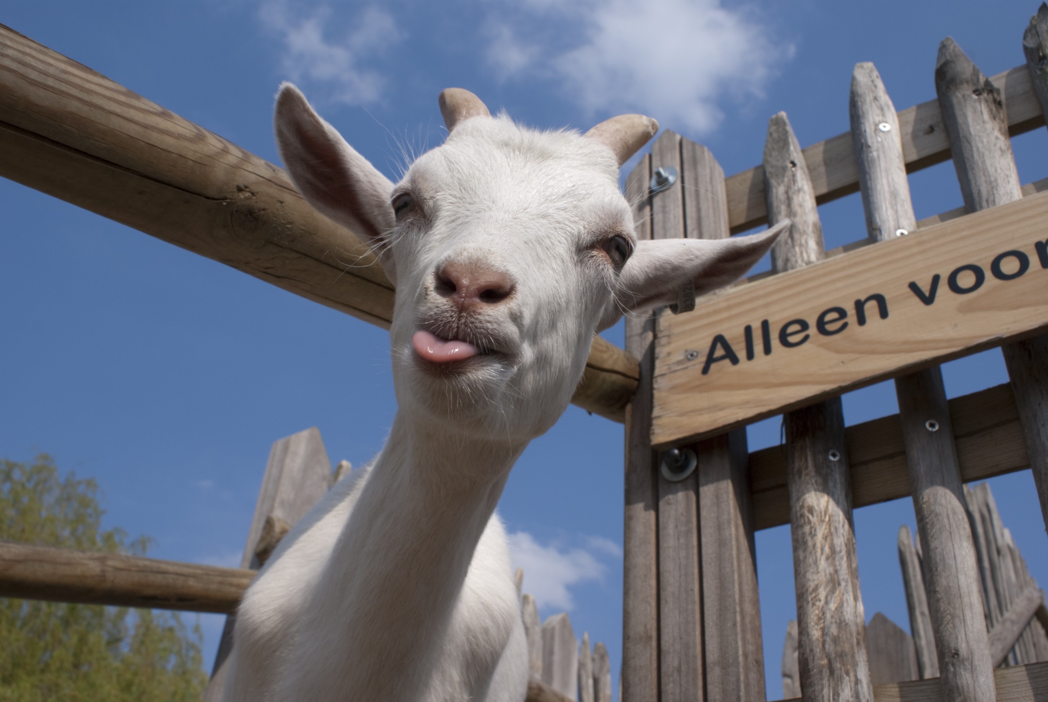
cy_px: 351
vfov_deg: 37.0
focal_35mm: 36
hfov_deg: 53.1
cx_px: 524
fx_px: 1049
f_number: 11
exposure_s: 1/160
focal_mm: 24
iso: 100
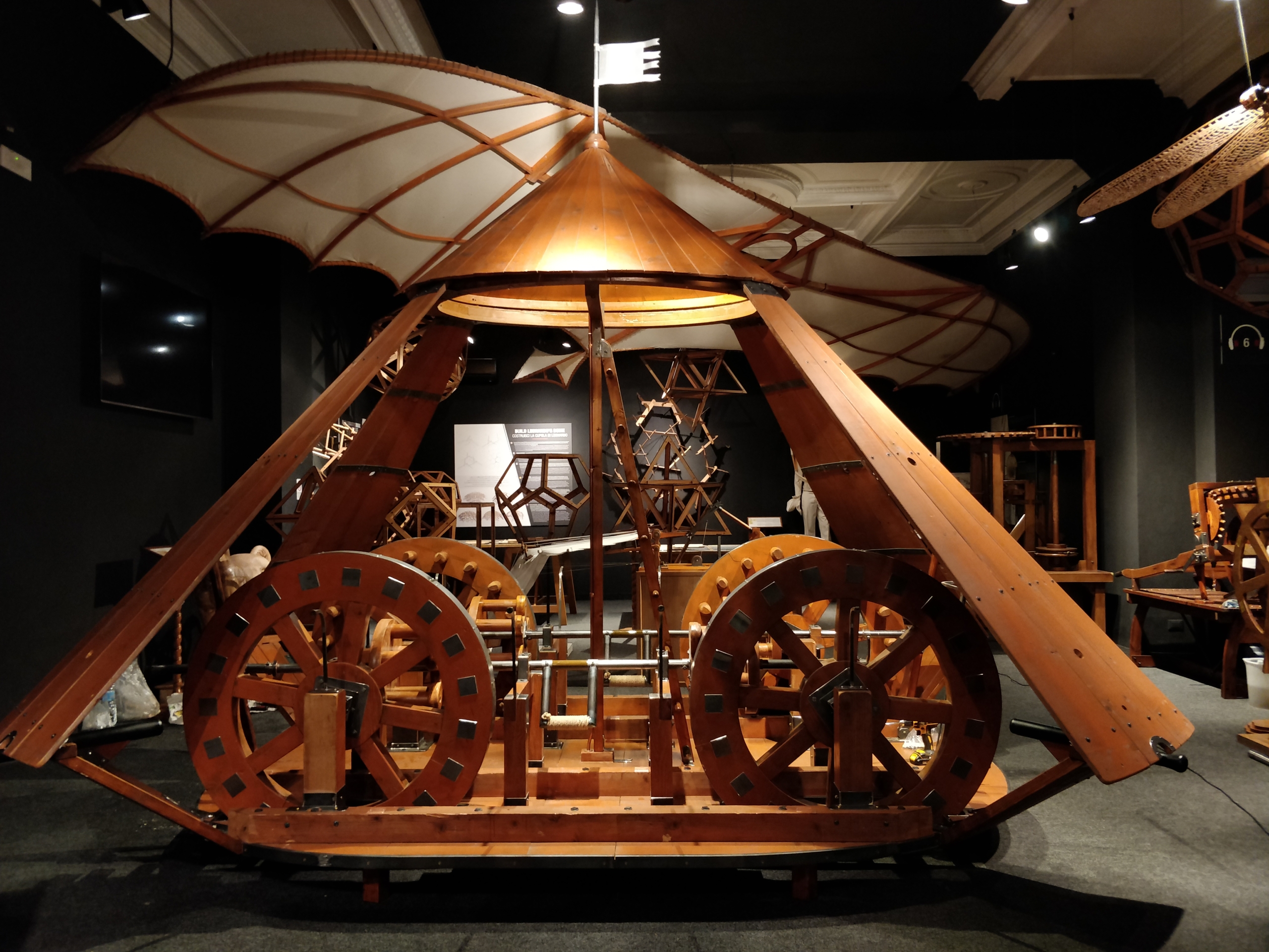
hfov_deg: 71.6
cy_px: 476
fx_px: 880
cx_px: 634
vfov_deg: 56.8
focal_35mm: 24
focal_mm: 4.1
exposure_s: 1/33
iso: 2000
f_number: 1.7
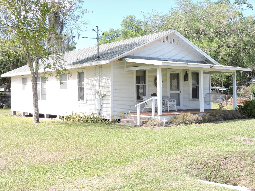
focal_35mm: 47
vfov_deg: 30.9
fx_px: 346
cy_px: 96
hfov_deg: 40.4
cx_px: 128
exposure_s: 1/320
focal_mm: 8.4
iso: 100
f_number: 3.5
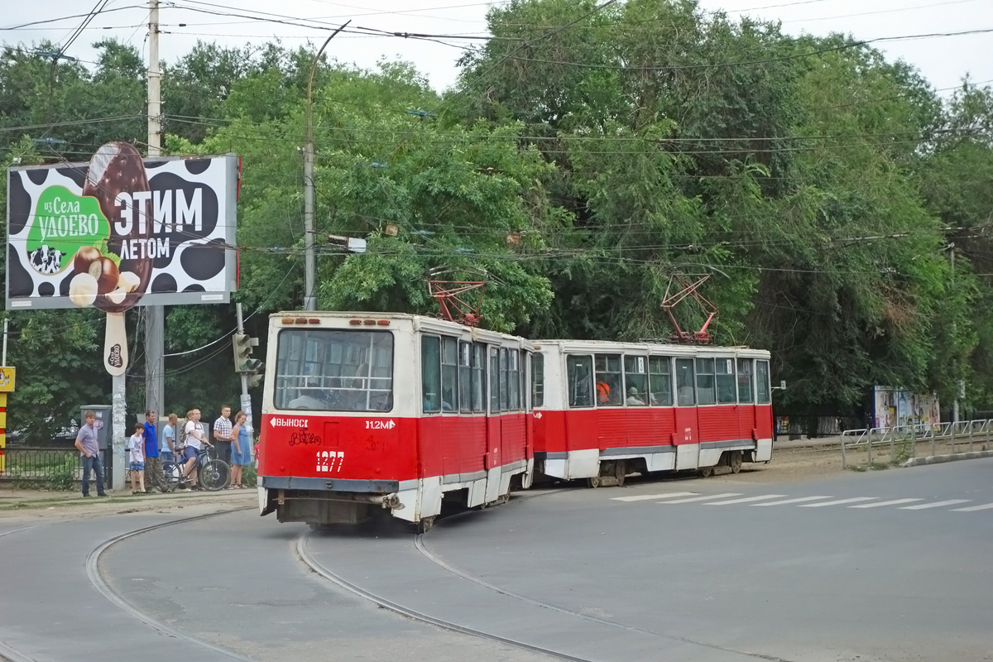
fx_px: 2317
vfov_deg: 16.3
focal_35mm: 84
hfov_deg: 24.2
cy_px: 331
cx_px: 496
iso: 250
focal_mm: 31.15
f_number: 4.5
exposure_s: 1/500
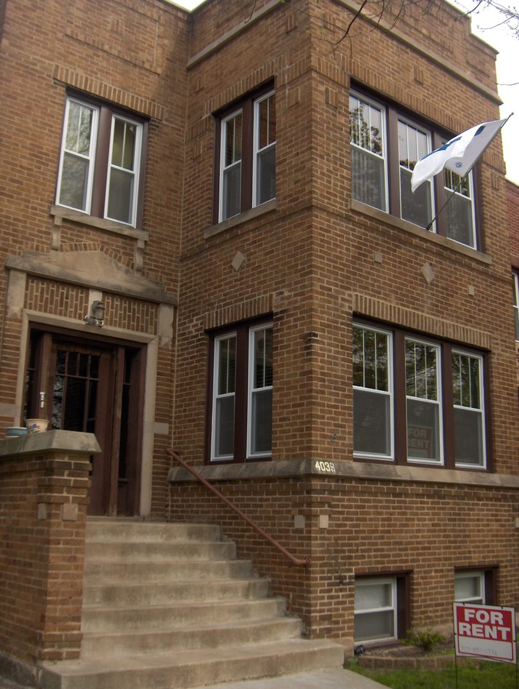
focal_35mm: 39
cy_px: 344
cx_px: 260
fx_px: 778
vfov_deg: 47.8
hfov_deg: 36.9
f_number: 2.8
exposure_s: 1/441
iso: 100
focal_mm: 8
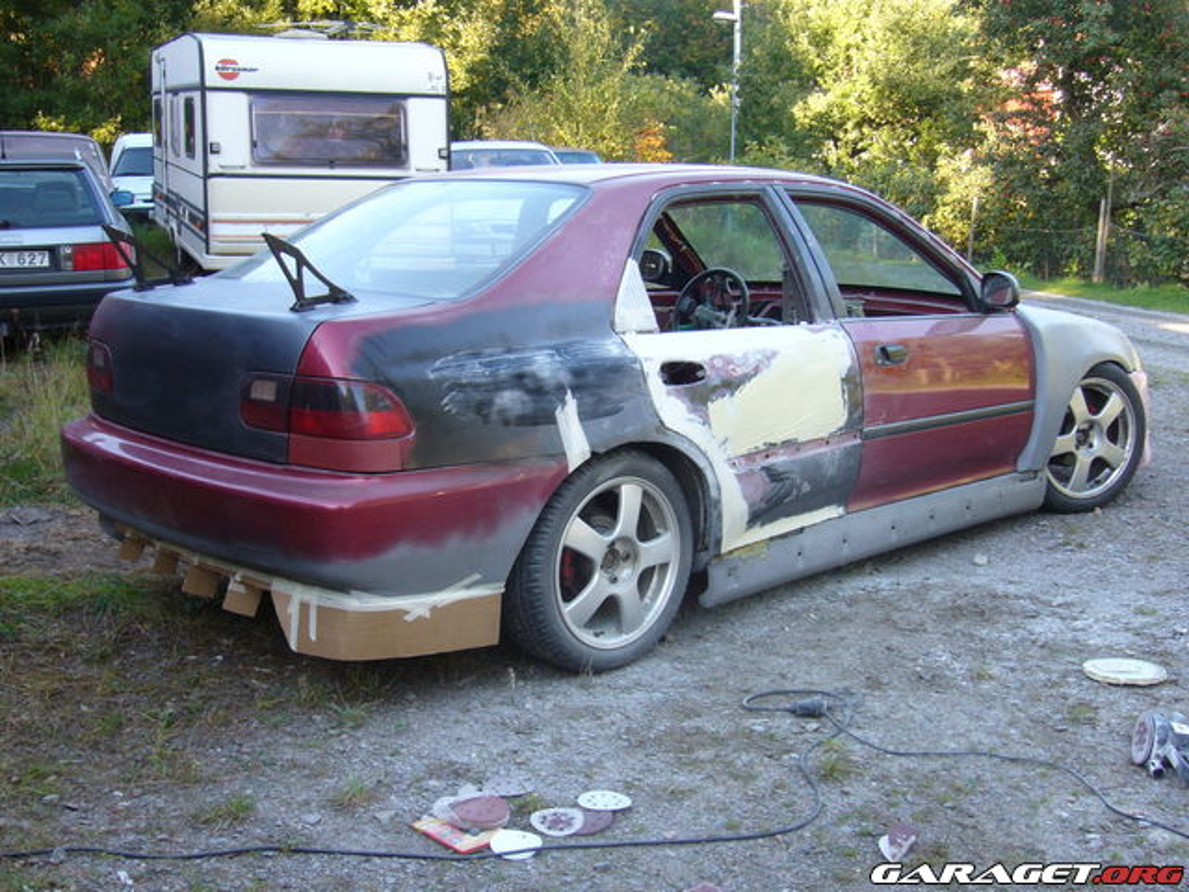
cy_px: 446
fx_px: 1546
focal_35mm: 45
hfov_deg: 42.1
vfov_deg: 32.2
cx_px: 594
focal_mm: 7.5
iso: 80
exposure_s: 1/60
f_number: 3.2
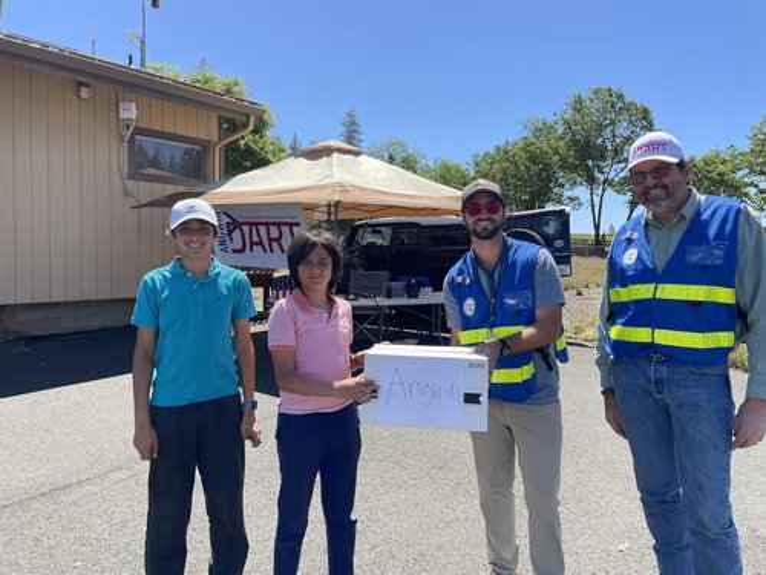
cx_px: 383
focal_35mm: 26
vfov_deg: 53.1
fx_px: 575
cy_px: 288
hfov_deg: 67.3
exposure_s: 1/2092
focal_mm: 4.2
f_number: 1.6
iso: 32
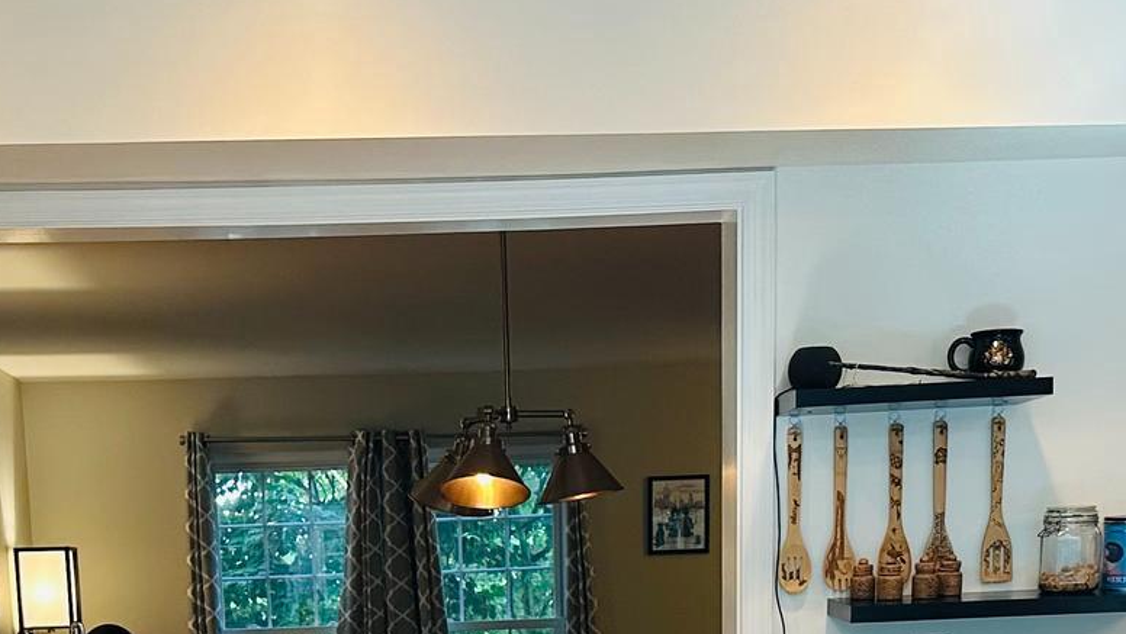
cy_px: 920
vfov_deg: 16.2
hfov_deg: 30.5
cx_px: 431
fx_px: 2061
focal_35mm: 69
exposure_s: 1/120
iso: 200
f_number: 1.78
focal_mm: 6.86
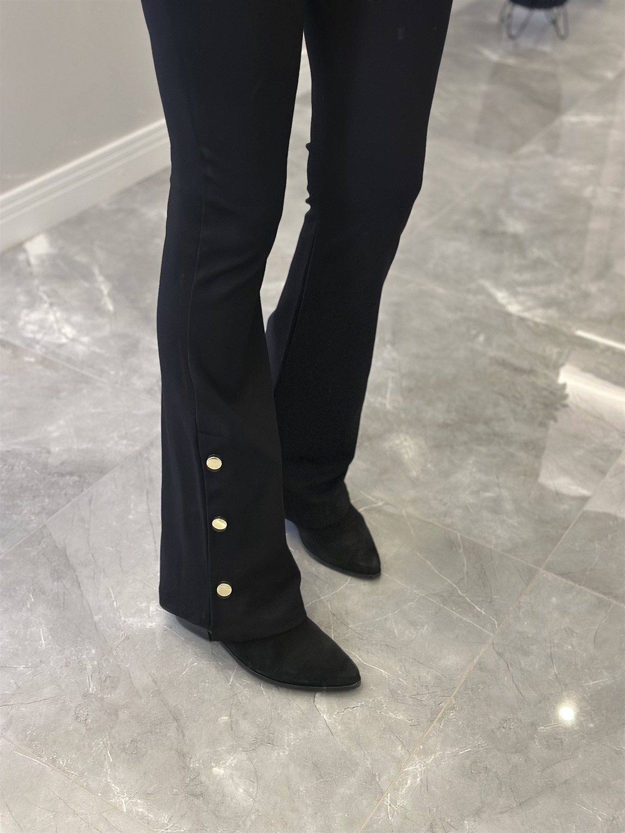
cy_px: 416
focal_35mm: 48
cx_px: 312
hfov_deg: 30.3
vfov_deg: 39.7
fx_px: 1156
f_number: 1.78
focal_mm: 6.86
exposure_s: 1/53
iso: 400
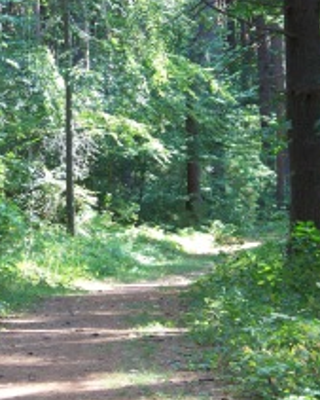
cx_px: 145
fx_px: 2271
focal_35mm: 192
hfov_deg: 8.1
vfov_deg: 10.0
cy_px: 257
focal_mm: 17.6
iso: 104
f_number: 3.2
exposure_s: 1/40
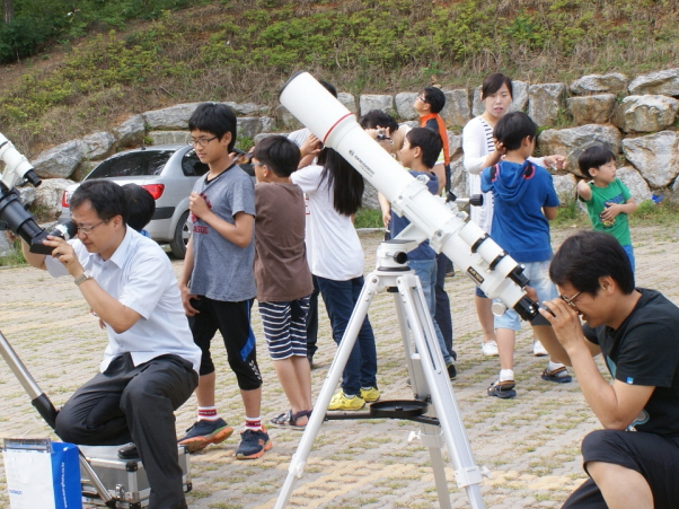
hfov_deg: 28.1
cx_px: 286
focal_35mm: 69
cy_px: 68
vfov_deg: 20.9
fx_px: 1353
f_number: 9
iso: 100
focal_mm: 24
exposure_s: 1/80
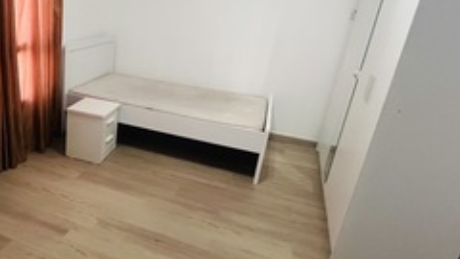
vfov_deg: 42.9
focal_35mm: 27
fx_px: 329
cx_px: 103
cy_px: 118
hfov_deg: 64.6
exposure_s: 1/50
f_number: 1.8
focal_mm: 1.57
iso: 400
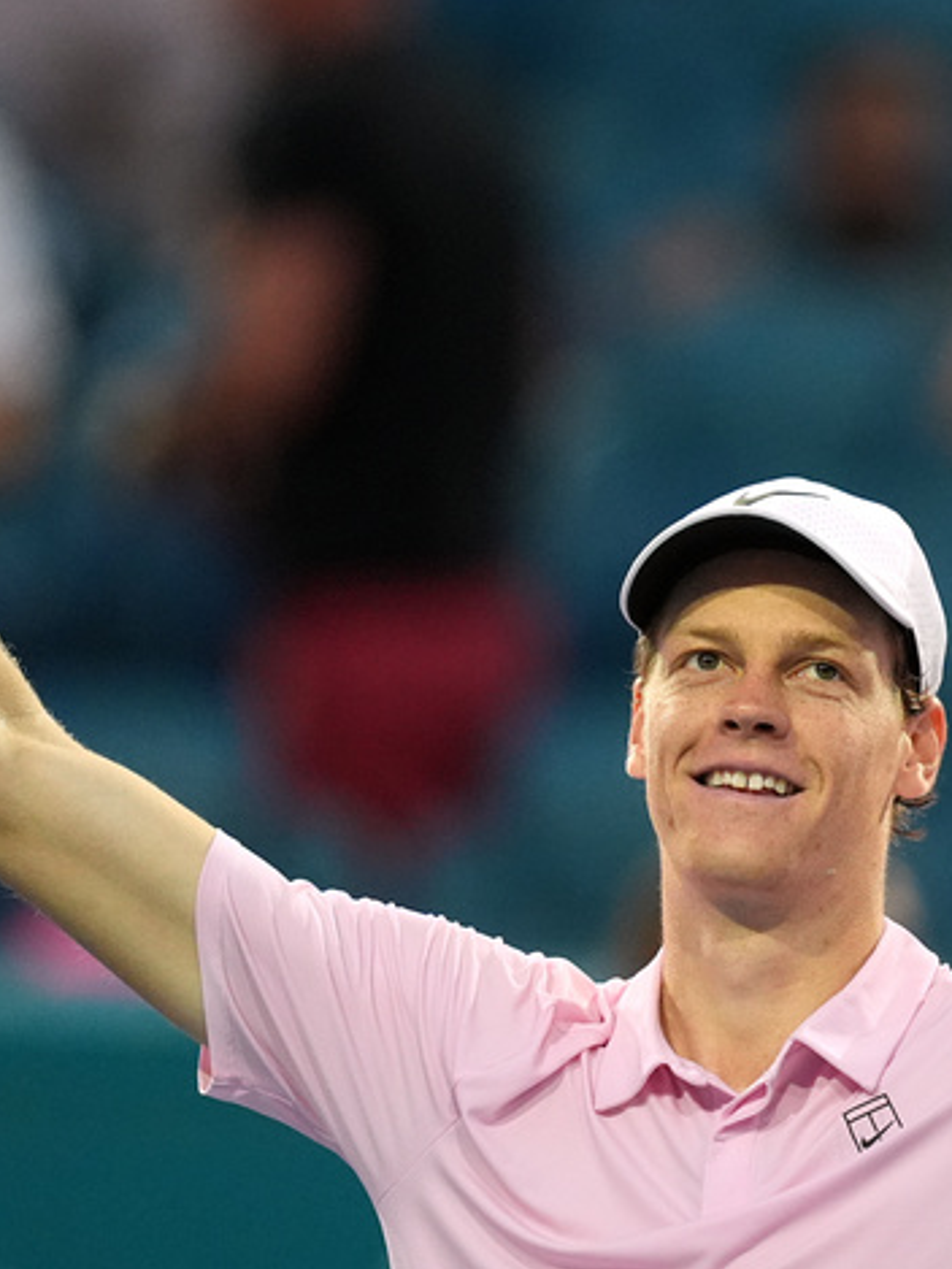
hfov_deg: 1.8
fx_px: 30751
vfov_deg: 2.4
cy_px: 417
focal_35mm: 839
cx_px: 855
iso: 4000
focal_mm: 400
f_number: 2.8
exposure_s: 1/2500
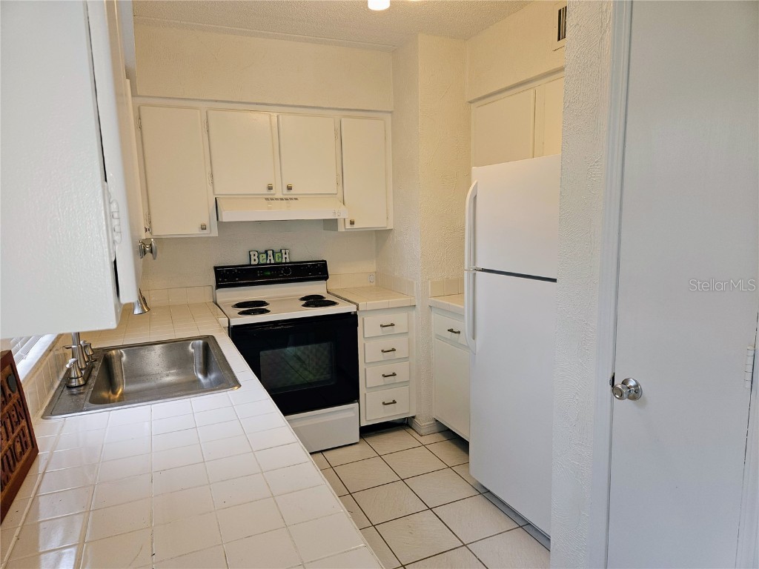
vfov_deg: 58.9
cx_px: 380
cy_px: 284
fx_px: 504
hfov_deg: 73.9
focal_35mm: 23
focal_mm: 5.4
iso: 40
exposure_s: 1/60
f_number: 1.8
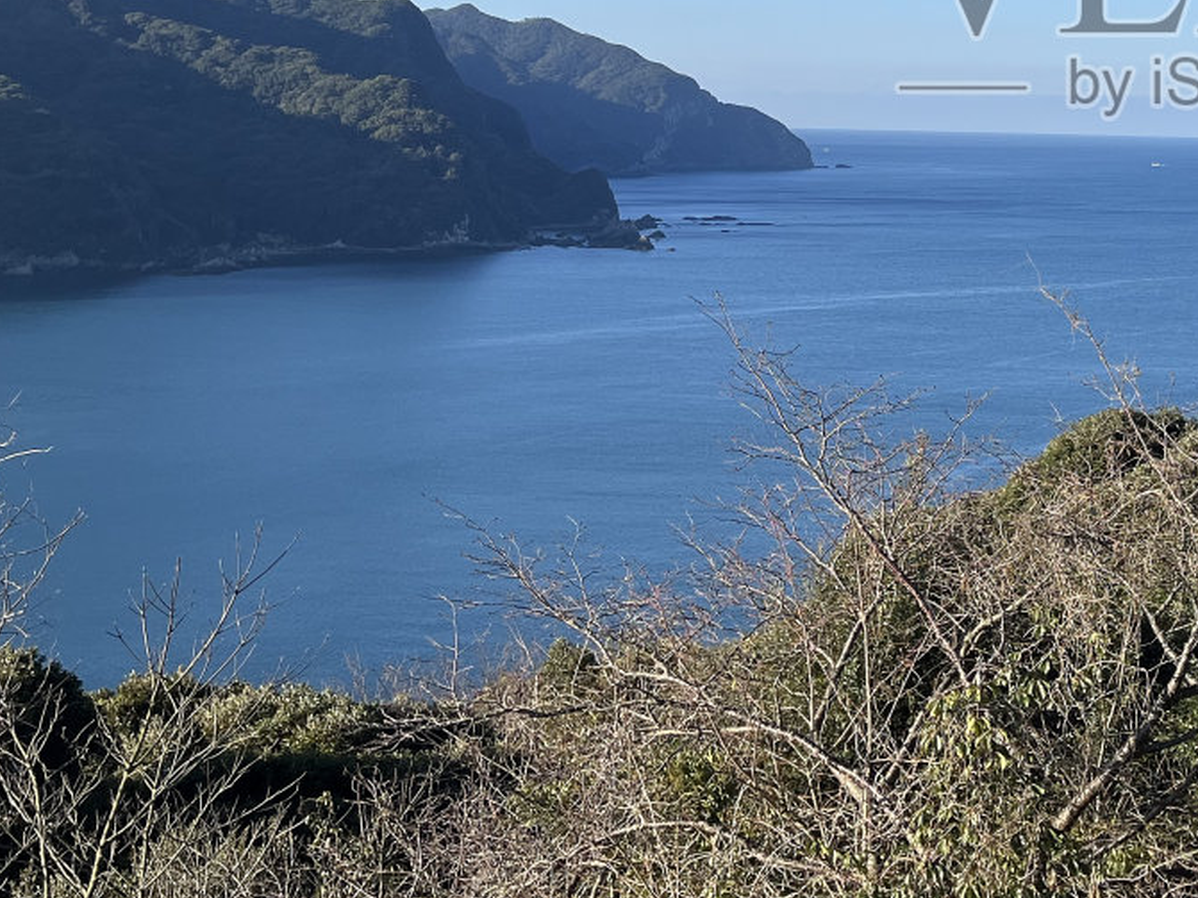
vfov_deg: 22.7
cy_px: 0
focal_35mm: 62
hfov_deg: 29.2
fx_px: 2145
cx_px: 1193
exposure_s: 1/2755
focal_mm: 5.1
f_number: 1.6
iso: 50
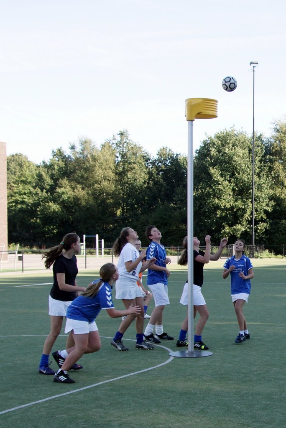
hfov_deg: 40.0
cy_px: 214
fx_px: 393
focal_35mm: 33
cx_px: 143
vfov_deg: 57.2
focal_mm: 22
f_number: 4.5
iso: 400
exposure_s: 1/640
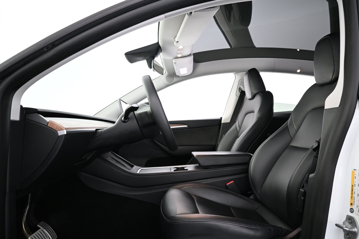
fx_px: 239
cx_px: 180
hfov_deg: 73.7
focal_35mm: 24
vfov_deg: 53.1
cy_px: 120
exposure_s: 1/25
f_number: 3.5
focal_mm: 16
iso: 1400
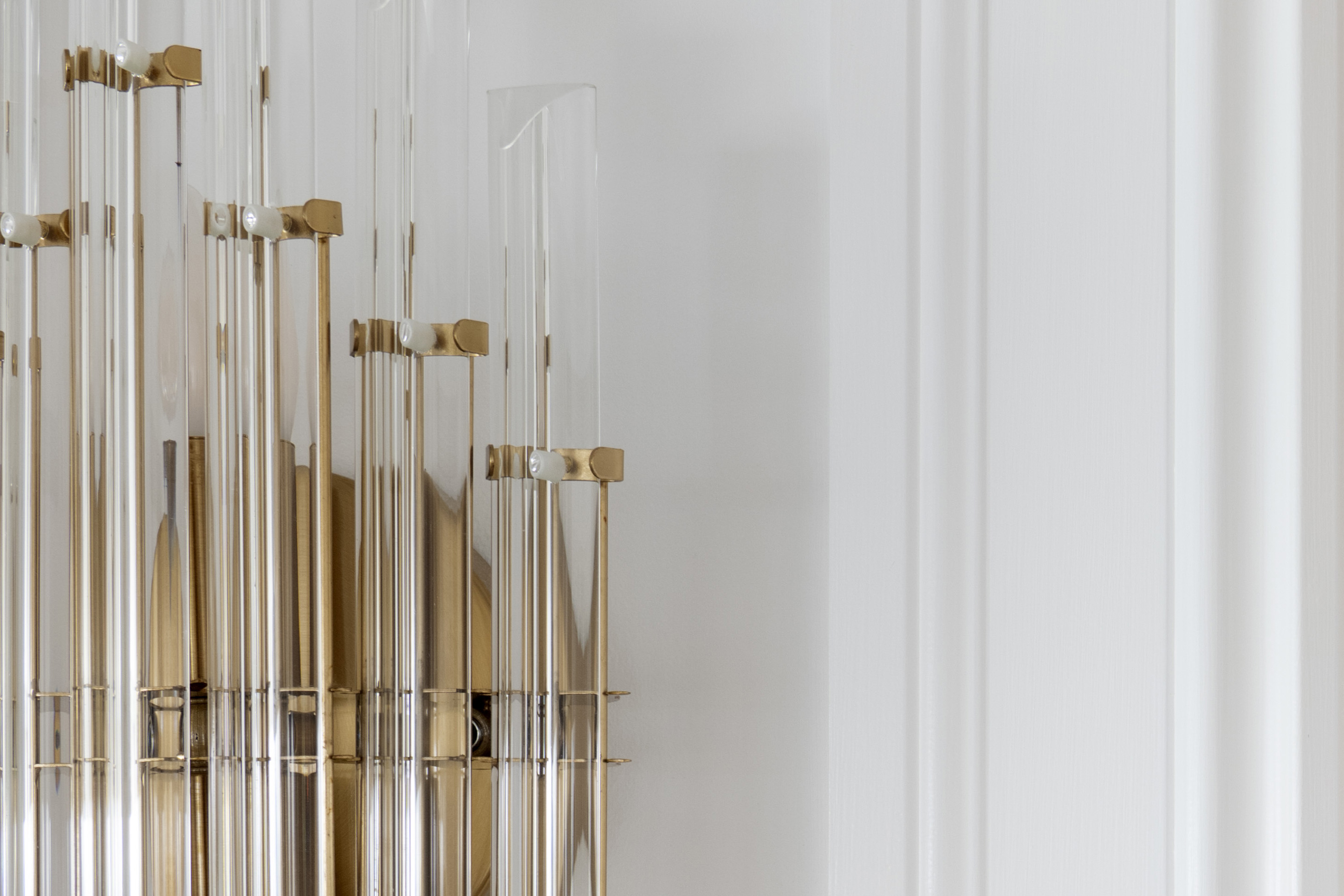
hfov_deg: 25.4
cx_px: 1227
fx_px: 2874
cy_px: 931
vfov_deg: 17.2
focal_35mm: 77
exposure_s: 1/5
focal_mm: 27
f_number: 11
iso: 200
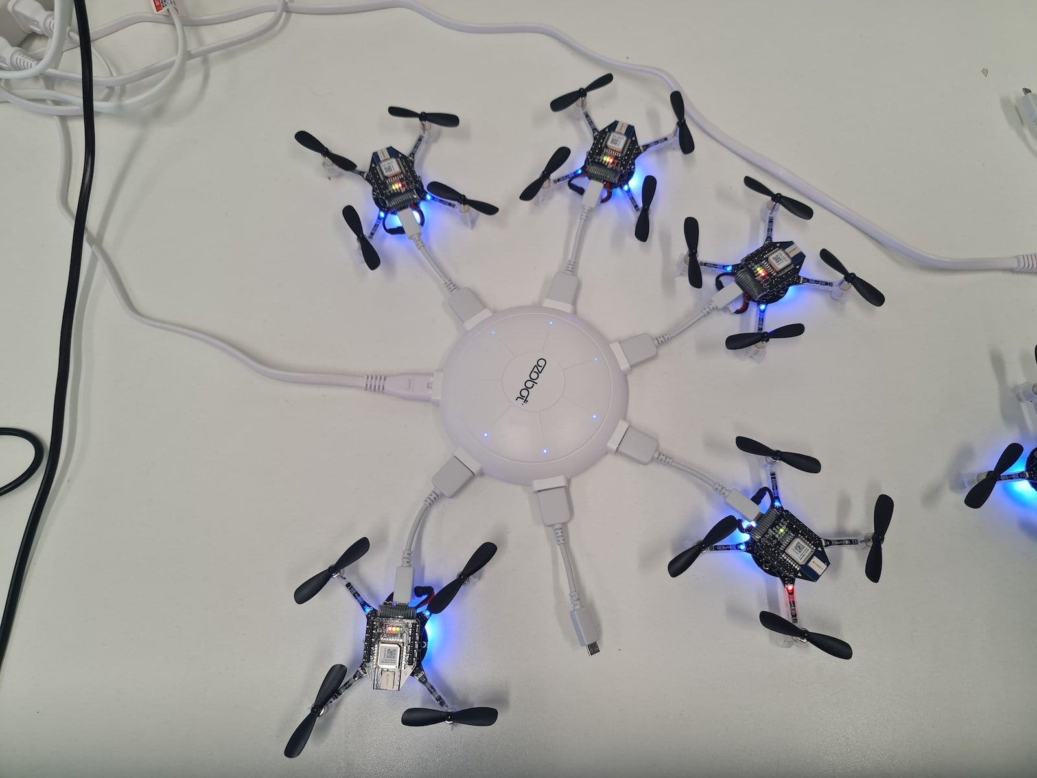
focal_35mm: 25
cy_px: 389
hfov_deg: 69.4
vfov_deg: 54.9
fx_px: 749
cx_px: 518
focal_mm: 7
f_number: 1.8
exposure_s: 1/100
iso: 50
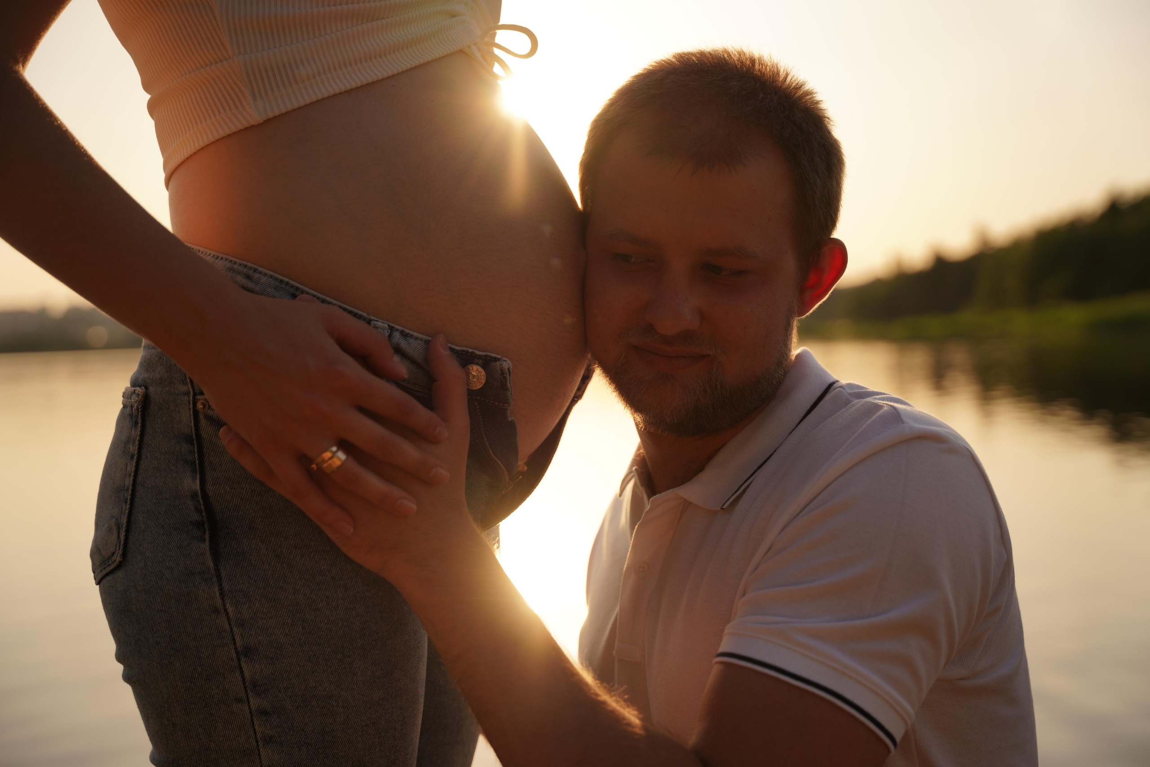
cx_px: 575
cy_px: 384
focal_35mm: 48
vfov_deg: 28.1
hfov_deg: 41.1
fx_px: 1534
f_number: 3.2
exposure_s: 1/2000
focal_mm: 48
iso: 100
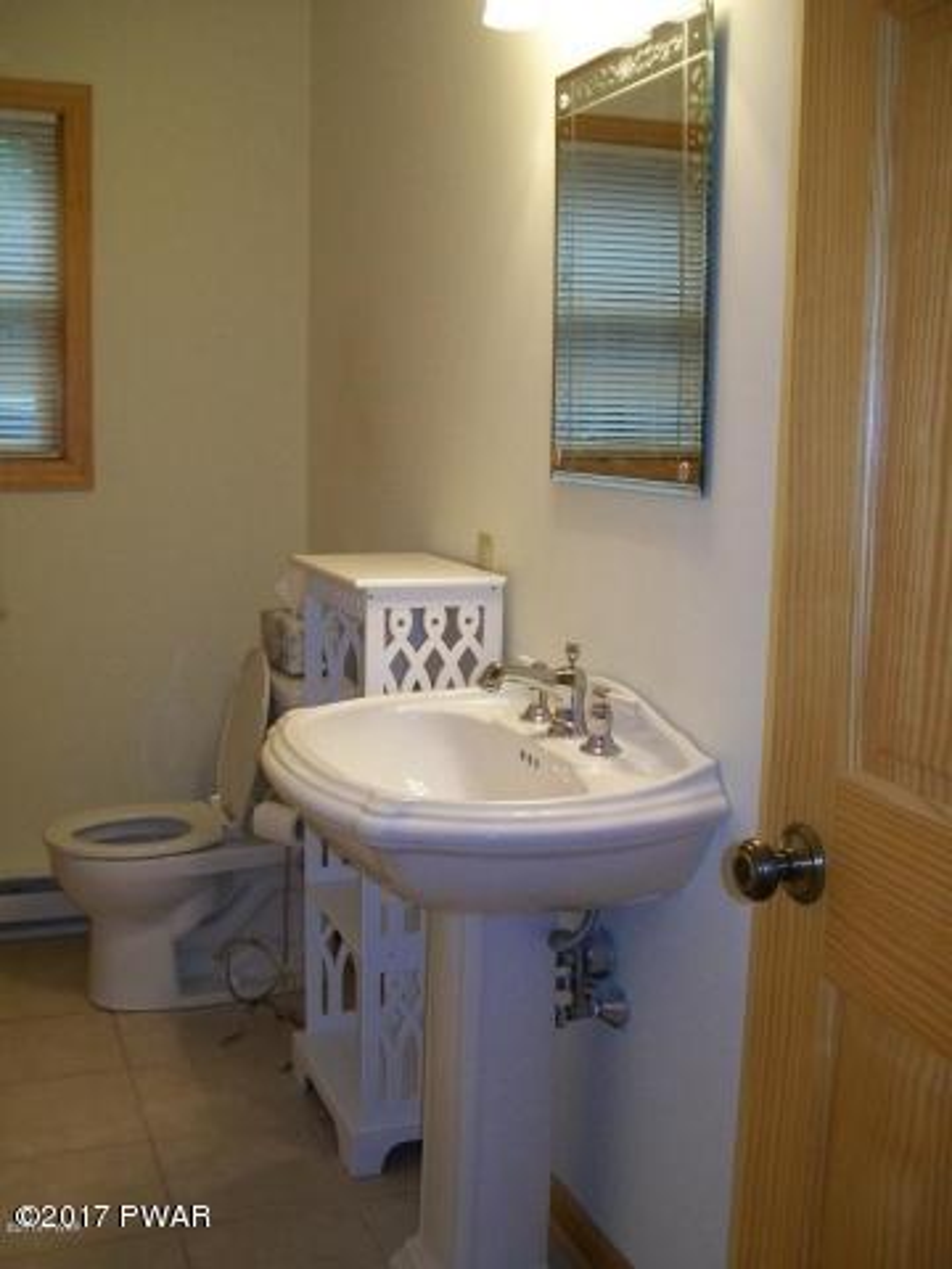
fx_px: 1320
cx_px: 476
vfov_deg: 51.4
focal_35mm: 36
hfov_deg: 39.7
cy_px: 634
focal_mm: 6
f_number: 2.7
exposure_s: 1/60
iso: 160
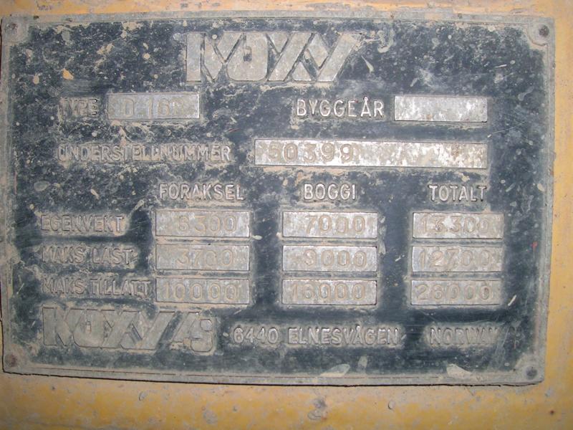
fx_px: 579
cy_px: 215
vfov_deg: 40.7
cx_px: 286
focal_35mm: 35
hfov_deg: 52.6
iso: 50
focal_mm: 5.4
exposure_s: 1/60.1
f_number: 4.8
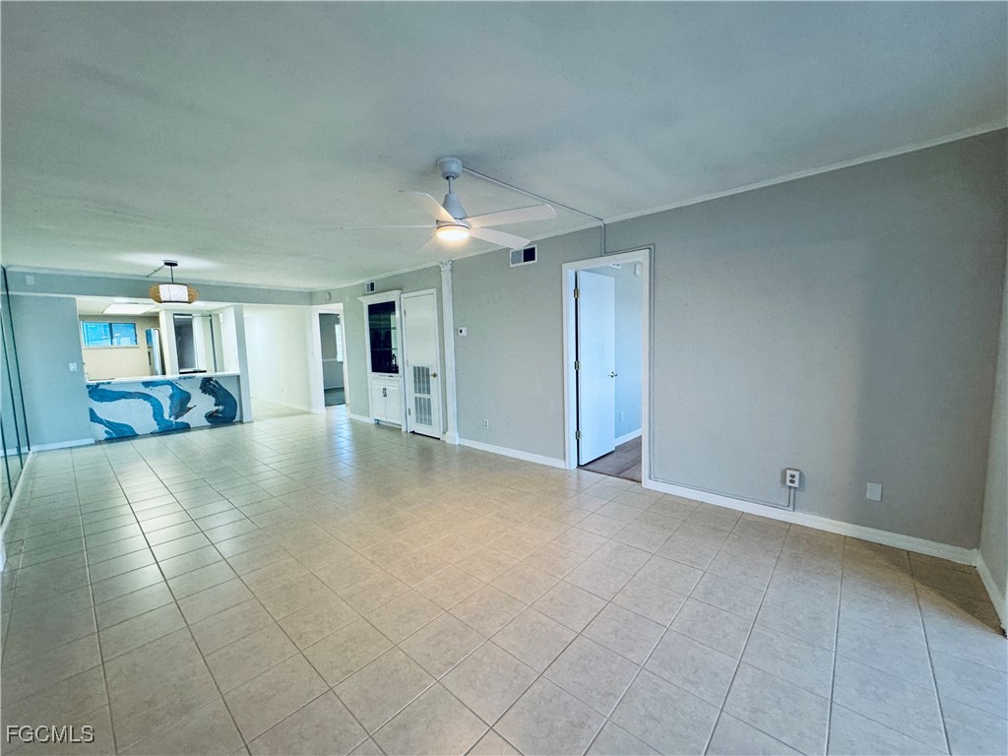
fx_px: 408
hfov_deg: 102.1
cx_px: 504
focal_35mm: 14
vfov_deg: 85.7
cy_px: 378
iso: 200
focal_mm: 2.22
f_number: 2.2
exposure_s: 1/120
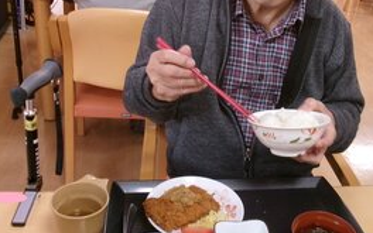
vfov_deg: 28.5
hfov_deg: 44.0
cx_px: 232
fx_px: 457
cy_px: 97
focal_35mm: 45
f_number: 3.9
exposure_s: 1/25
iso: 400
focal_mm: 5.1
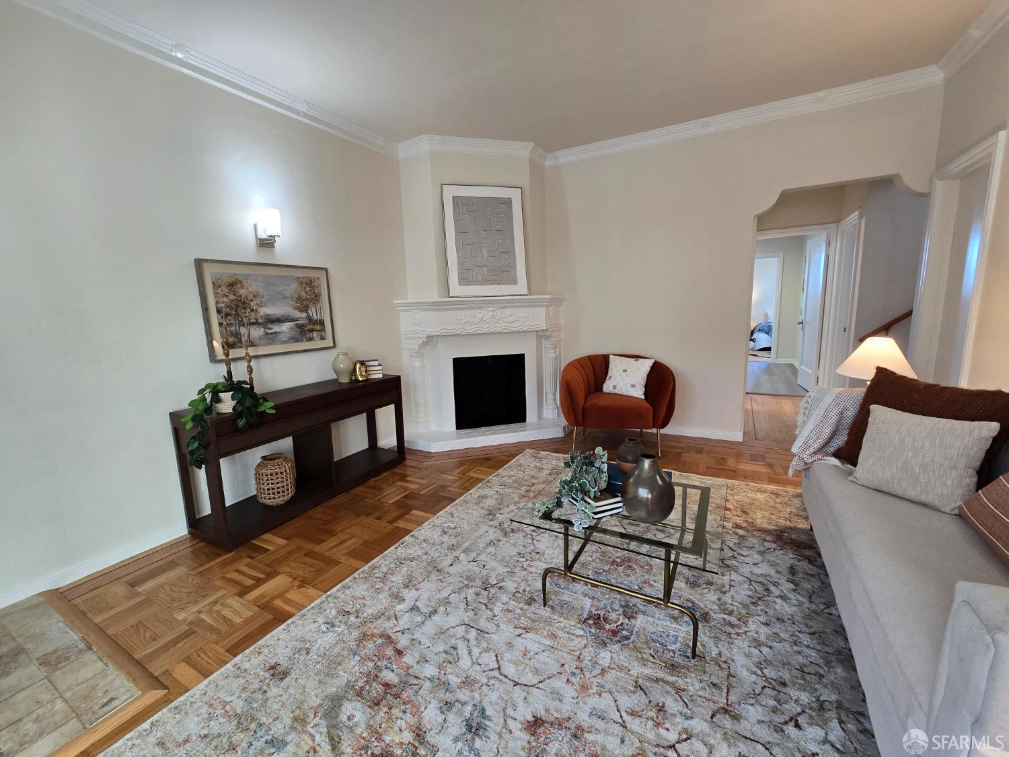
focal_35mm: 13
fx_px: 379
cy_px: 378
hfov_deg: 106.2
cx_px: 504
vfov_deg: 89.9
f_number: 2.2
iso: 200
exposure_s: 1/60
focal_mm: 2.2
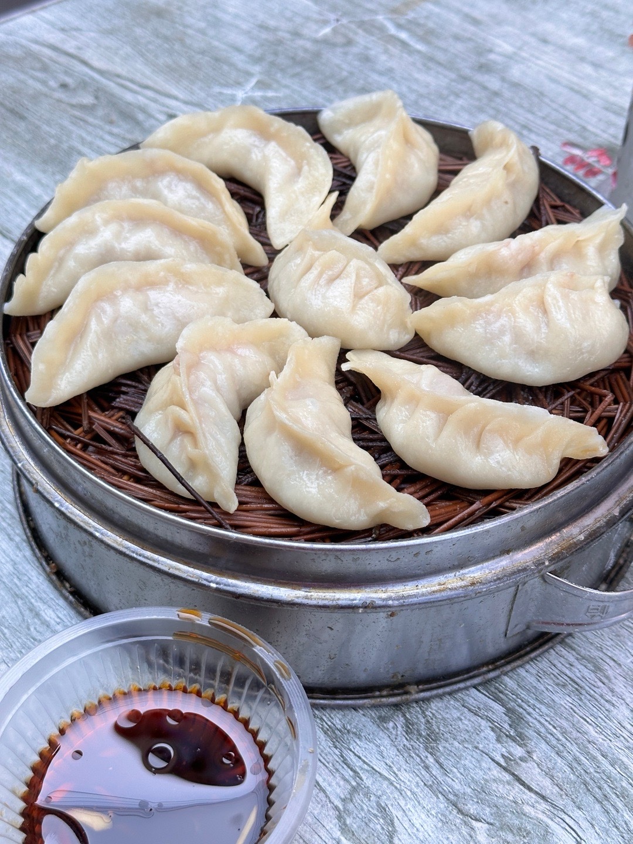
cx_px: 316
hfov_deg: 30.3
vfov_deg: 39.7
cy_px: 422
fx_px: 1170
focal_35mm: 48
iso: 64
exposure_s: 1/546
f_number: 1.78
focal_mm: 6.86
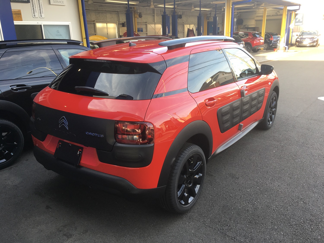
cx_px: 162
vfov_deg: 48.2
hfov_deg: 61.7
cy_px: 122
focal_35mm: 29
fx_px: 271
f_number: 2.2
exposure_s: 1/120
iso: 32
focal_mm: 4.15
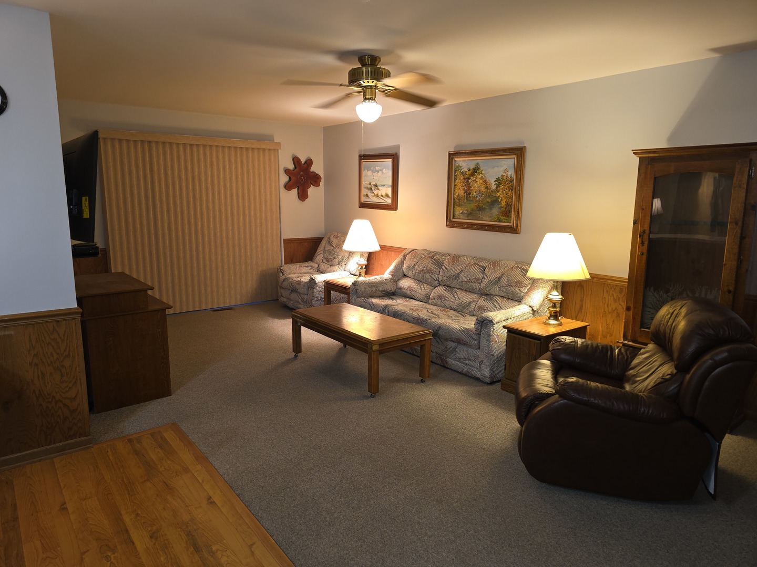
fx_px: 503
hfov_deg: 73.9
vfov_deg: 58.9
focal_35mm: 23
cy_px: 284
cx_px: 378
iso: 100
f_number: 1.7
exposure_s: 1/24
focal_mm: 6.3
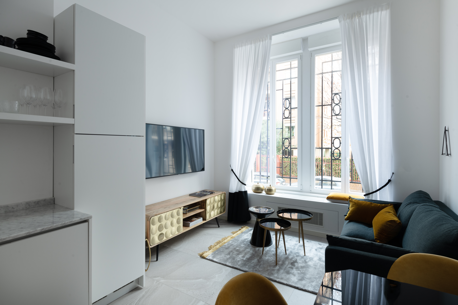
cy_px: 152
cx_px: 229
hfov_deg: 90.0
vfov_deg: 67.4
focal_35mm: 18
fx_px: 229
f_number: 11
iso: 100
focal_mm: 18
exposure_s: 4
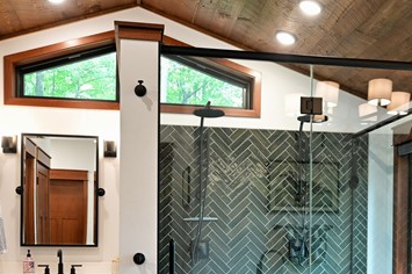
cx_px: 234
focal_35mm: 49
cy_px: 236
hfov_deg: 40.3
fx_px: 560
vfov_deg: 26.7
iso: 400
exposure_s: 1/15
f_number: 5.6
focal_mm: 16
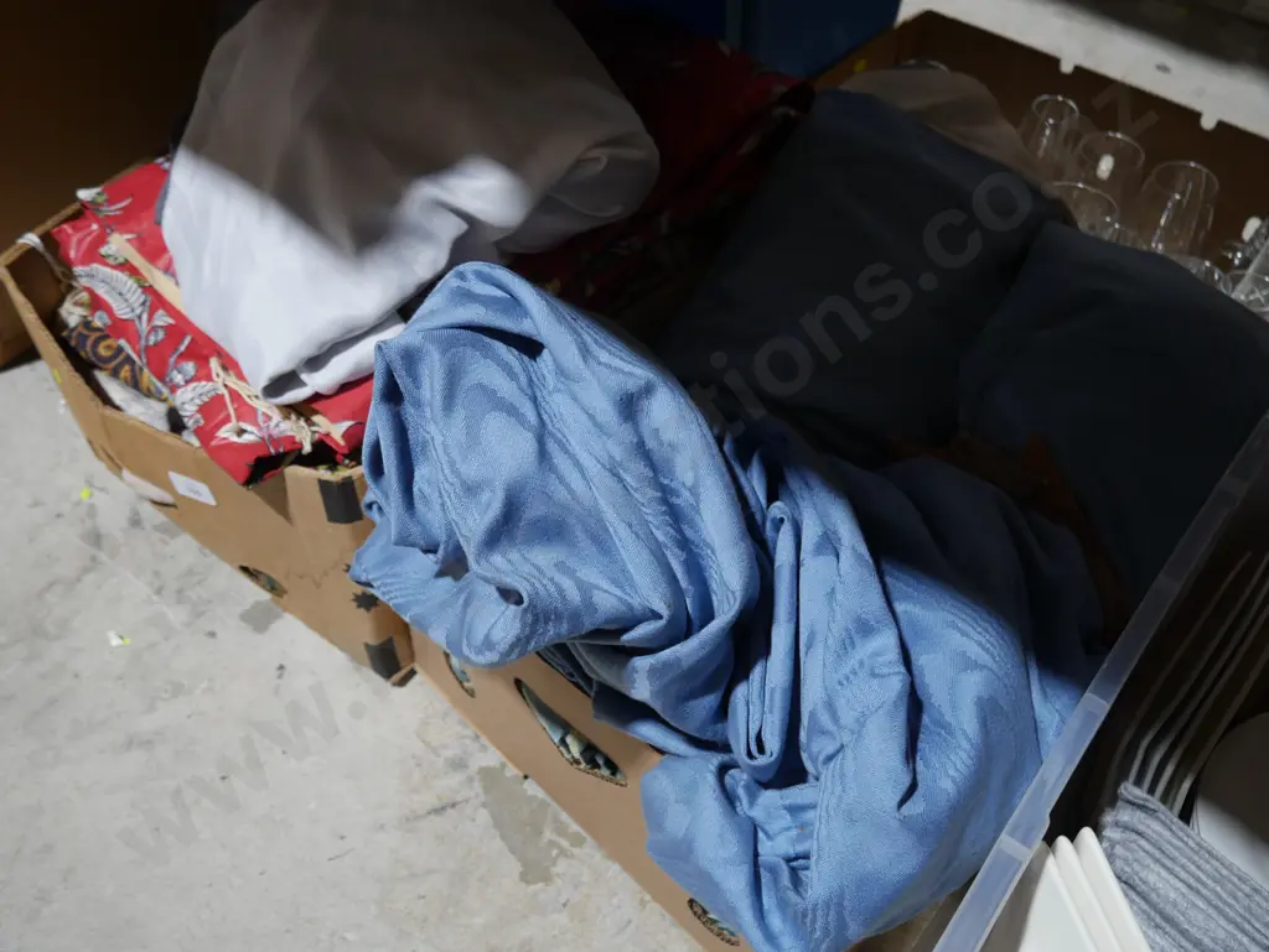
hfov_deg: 59.9
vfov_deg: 46.8
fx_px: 1100
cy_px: 476
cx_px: 634
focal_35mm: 30
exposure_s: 1/60
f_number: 3.6
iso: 320
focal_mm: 15
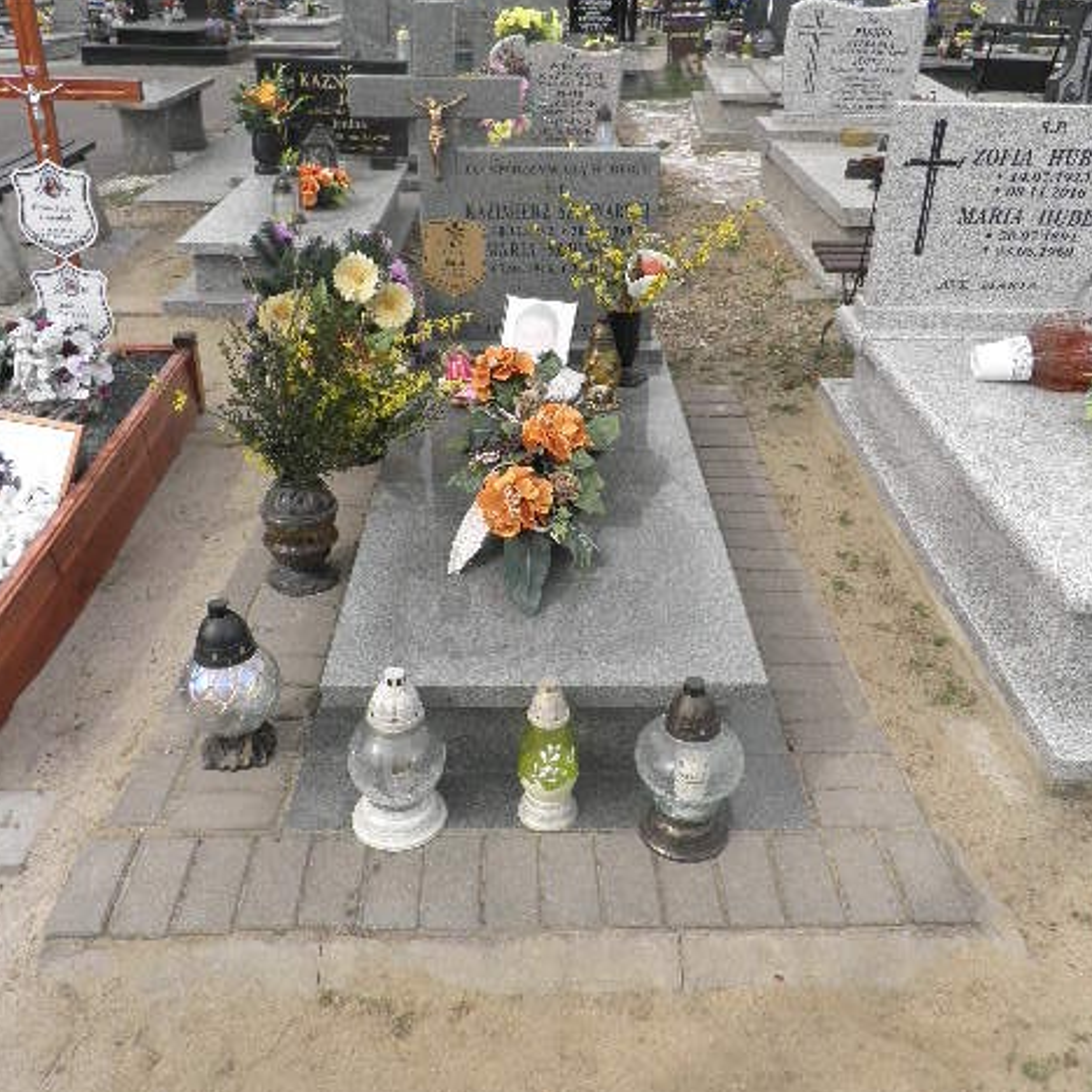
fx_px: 1035
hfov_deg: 55.6
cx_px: 541
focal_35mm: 29
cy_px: 455
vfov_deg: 55.3
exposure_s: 1/80
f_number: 8.3
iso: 64
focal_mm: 4.3
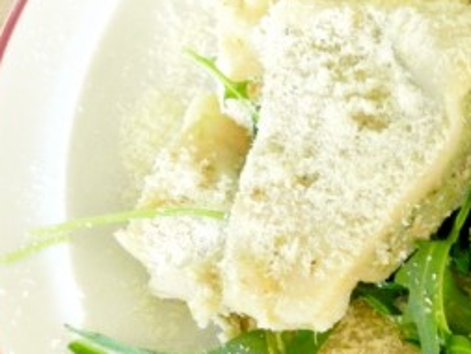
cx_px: 510
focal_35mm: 120
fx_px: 1634
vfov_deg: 12.4
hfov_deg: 16.0
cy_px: 202
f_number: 4.2
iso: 400
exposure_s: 1/15
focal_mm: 8.1
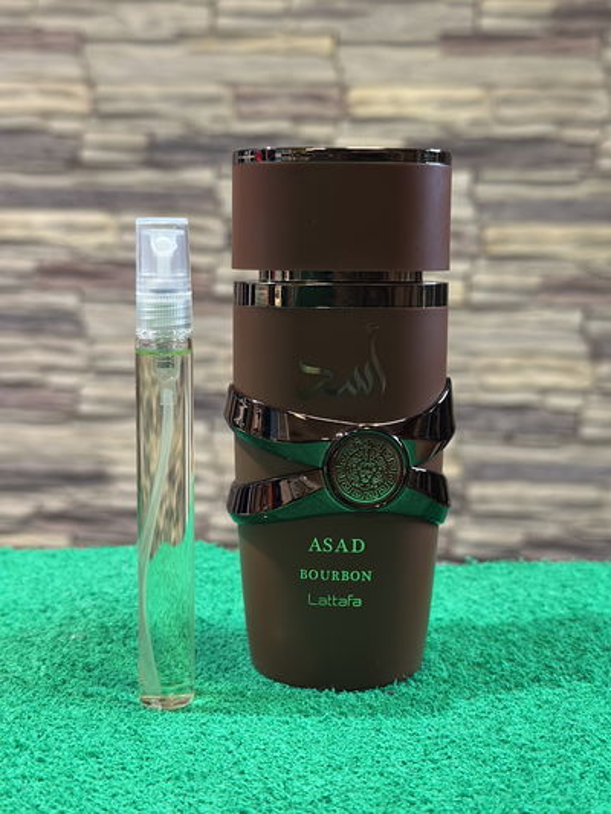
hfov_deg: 30.3
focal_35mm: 48
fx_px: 1129
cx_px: 306
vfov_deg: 39.6
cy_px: 407
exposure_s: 1/33
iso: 400
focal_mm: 6.86
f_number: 1.78
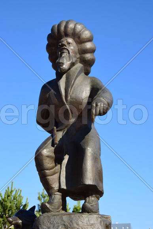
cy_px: 114
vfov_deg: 33.4
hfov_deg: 22.6
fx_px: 382
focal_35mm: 60
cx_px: 76
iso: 100
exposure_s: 1/100
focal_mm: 40
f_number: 10
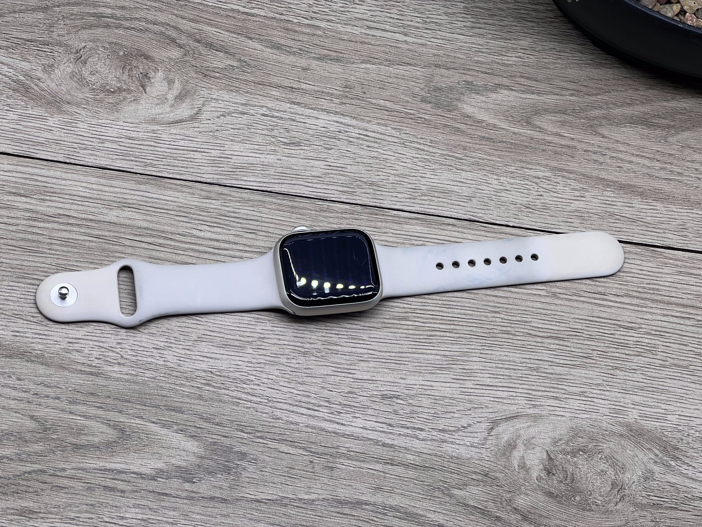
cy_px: 264
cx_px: 351
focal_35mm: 77
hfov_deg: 25.3
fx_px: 1562
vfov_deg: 19.1
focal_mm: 9
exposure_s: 1/100
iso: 40
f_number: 2.8
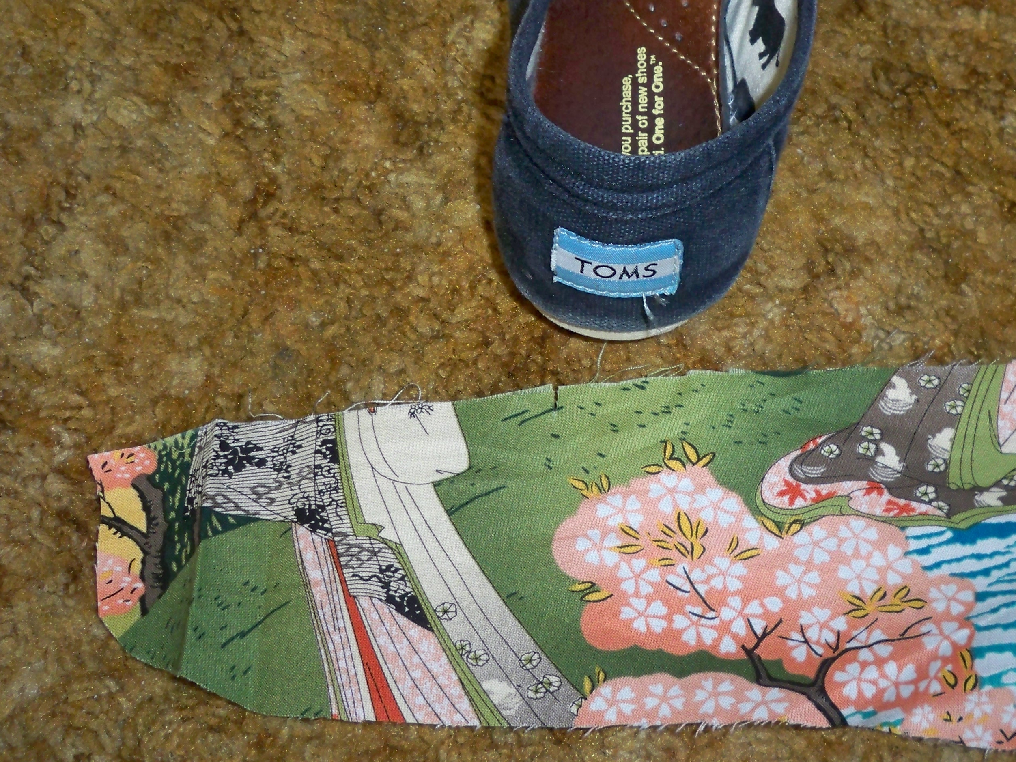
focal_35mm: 51
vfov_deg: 28.5
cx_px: 693
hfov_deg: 37.0
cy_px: 302
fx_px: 1497
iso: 200
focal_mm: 6.3
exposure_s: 1/60
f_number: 3.1
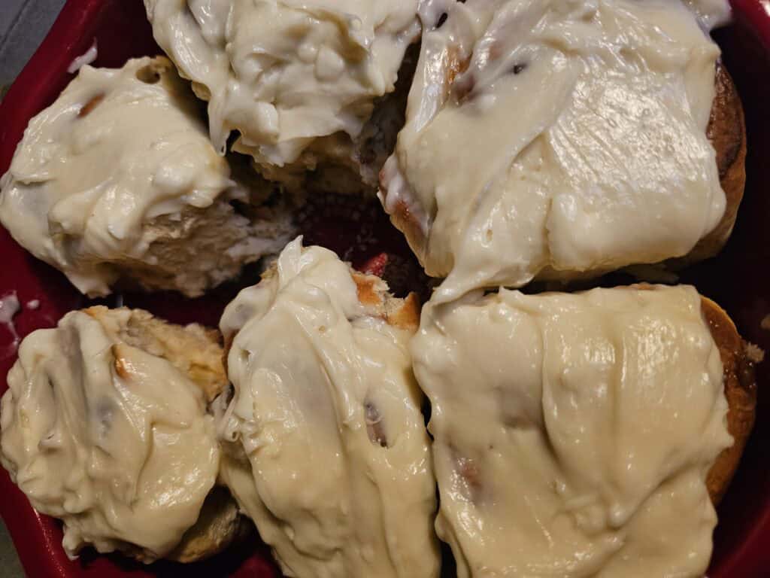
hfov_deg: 73.9
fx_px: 512
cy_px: 289
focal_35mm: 23
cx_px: 385
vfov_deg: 58.9
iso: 800
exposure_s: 1/52
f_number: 1.7
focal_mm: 6.3
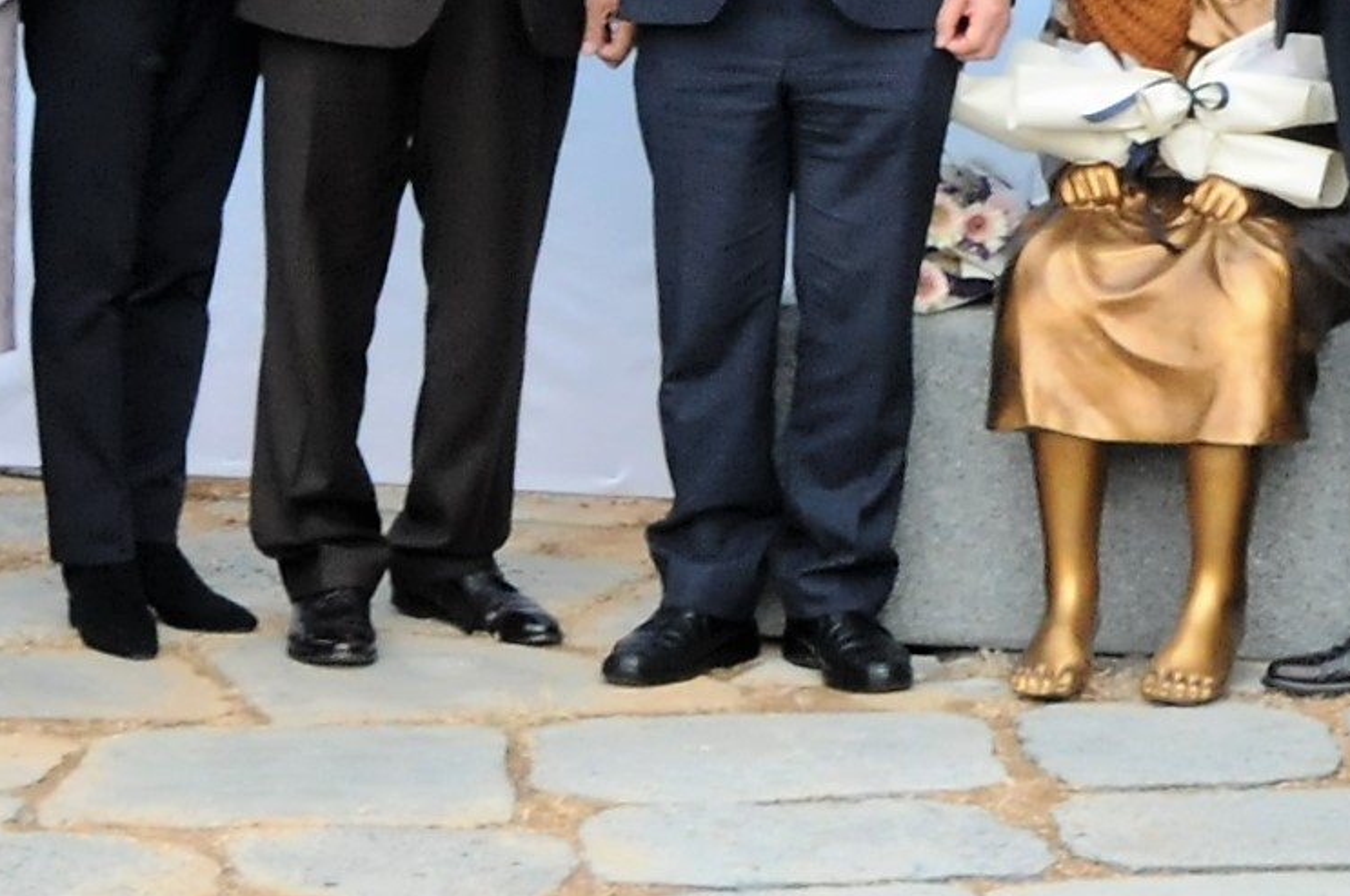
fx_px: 6620
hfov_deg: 11.5
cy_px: -570
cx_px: 1284
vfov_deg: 7.6
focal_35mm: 177
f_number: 8
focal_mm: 21
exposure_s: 1/250
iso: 800
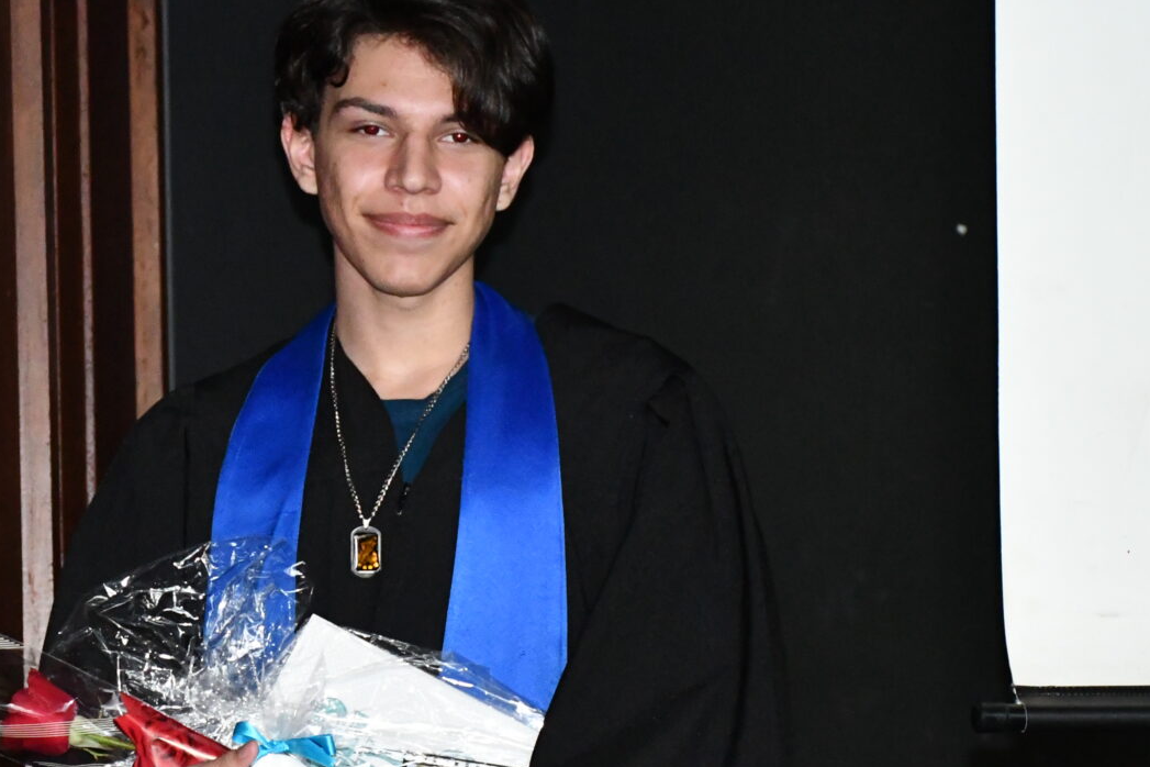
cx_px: 345
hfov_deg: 14.3
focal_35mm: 143
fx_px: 4568
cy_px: 613
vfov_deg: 9.6
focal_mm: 52
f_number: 4.8
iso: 6400
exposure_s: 1/60
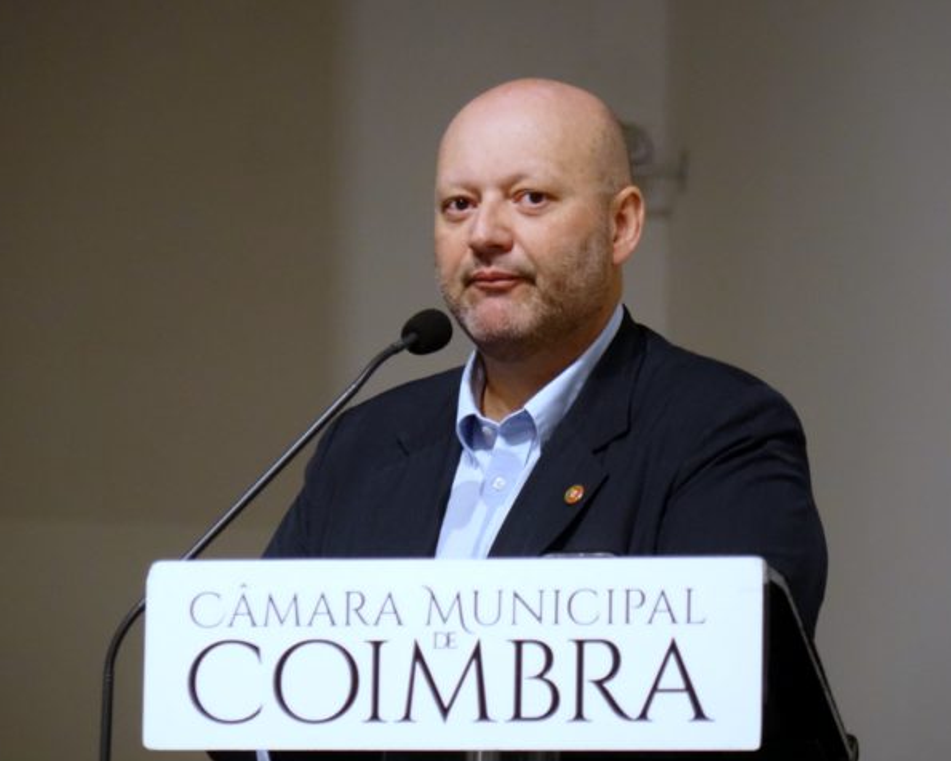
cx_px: 524
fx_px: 5404
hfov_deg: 10.1
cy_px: 380
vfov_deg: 8.1
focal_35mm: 192
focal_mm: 61.98
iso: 2000
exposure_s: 1/100
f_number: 2.8
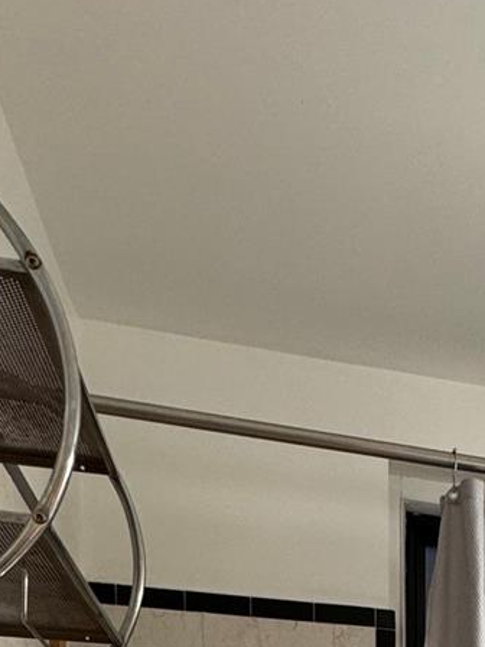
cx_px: 534
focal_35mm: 48
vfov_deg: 27.9
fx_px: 897
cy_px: 953
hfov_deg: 27.6
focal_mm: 2.22
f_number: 2.2
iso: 160
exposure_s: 1/60
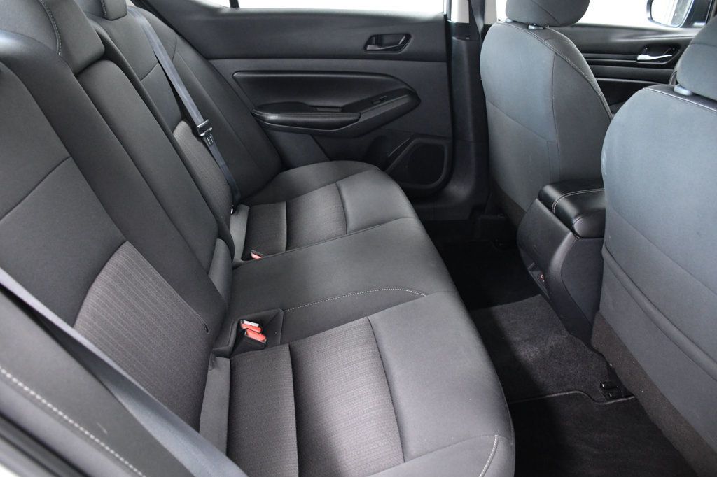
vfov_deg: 47.9
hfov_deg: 67.4
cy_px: 238
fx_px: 538
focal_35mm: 27
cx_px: 358
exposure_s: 1/80
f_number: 4.5
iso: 2500
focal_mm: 18
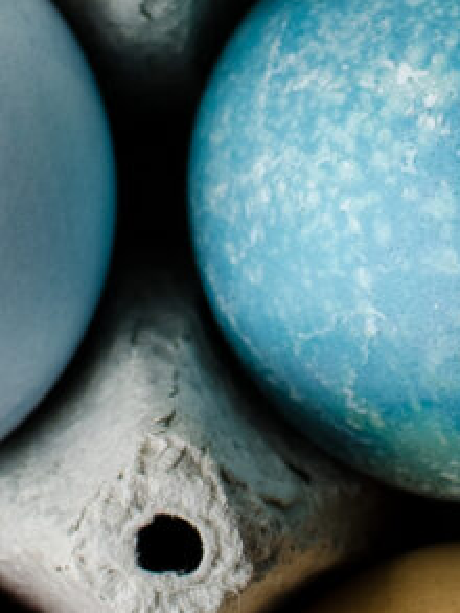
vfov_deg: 6.4
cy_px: 155
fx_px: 5470
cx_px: 159
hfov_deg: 4.8
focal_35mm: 309
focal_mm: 35
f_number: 8
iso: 100
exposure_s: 1/8
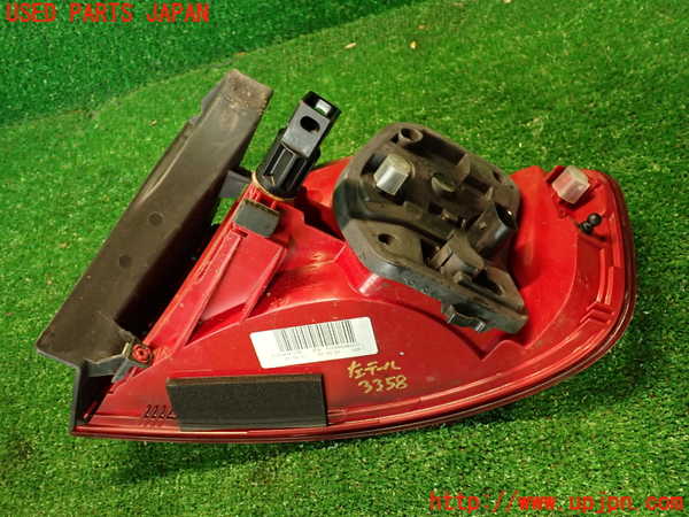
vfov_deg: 44.2
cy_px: 258
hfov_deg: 56.8
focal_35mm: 32
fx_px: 637
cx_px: 344
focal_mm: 5.79
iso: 400
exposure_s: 1/30
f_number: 2.4
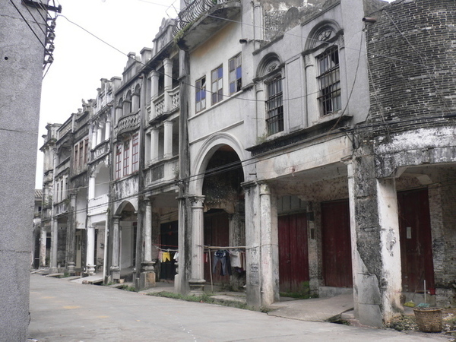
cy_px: 171
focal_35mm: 35
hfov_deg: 52.6
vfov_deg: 40.7
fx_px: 461
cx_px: 228
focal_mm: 5.8
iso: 100
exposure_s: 1/200
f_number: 5.6
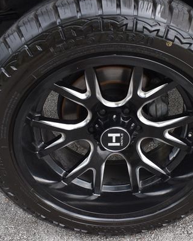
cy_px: 121
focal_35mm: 41
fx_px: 293
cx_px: 125
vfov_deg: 44.8
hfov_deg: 36.2
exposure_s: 1/250
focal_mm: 18
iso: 360
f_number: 5.6
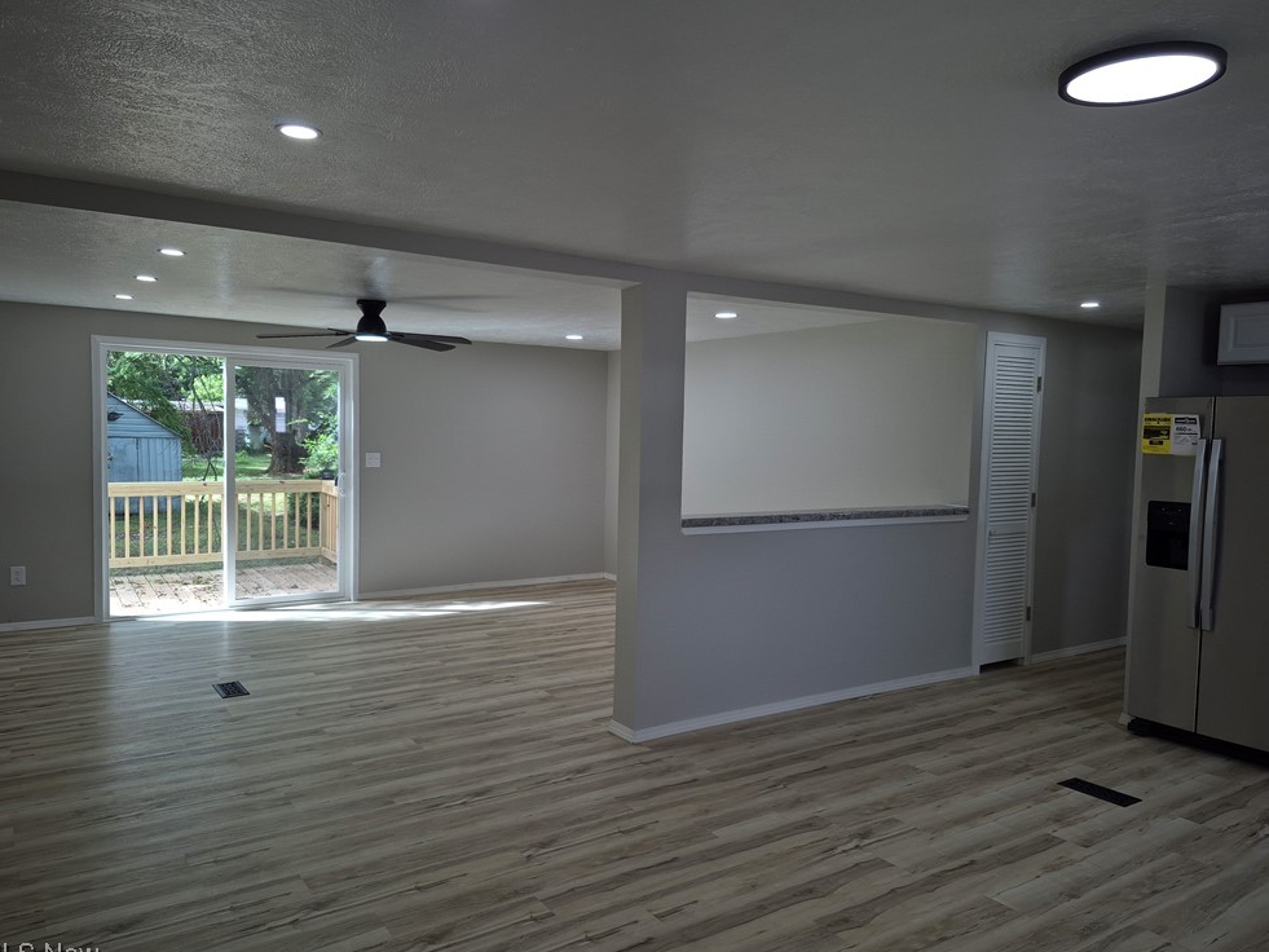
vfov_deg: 56.8
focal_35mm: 24
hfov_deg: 71.6
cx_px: 634
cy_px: 486
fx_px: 880
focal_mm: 5.4
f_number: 1.8
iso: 50
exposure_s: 1/120
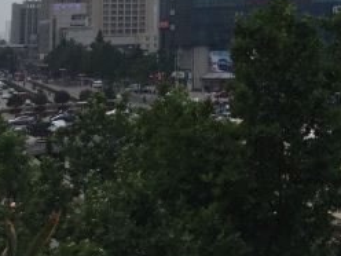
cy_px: -75
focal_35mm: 82
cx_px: 408
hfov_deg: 22.1
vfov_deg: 17.0
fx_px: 808
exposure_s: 1/719
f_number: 2.2
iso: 32
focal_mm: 4.15
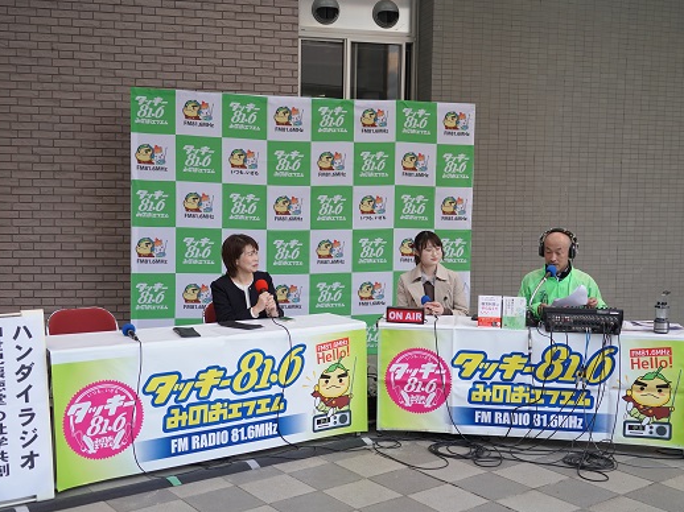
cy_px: 253
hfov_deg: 47.9
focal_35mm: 39
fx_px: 770
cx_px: 363
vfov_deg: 36.8
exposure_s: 1/160
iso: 1000
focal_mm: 35
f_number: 4
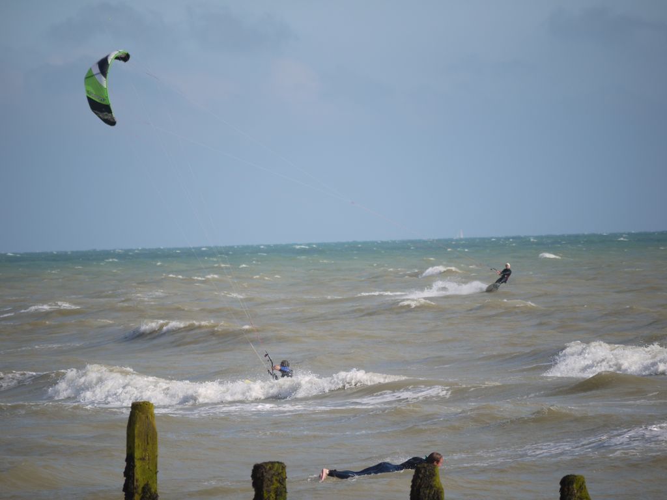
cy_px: 250
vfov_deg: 3.7
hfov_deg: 5.0
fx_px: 7707
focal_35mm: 400
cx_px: 334
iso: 100
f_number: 5.6
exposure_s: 1/640
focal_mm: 200
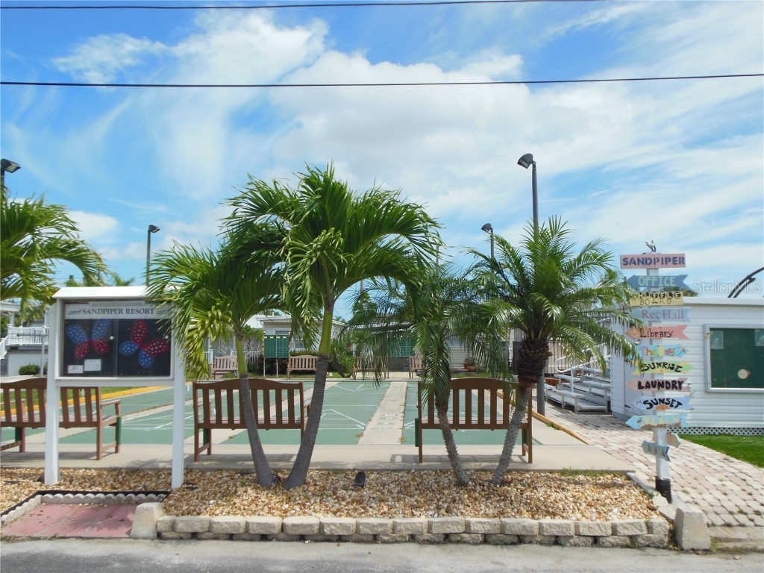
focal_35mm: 29
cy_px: 286
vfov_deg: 48.2
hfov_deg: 61.7
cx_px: 382
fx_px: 640
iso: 125
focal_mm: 5.2
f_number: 3.3
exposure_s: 1/1500
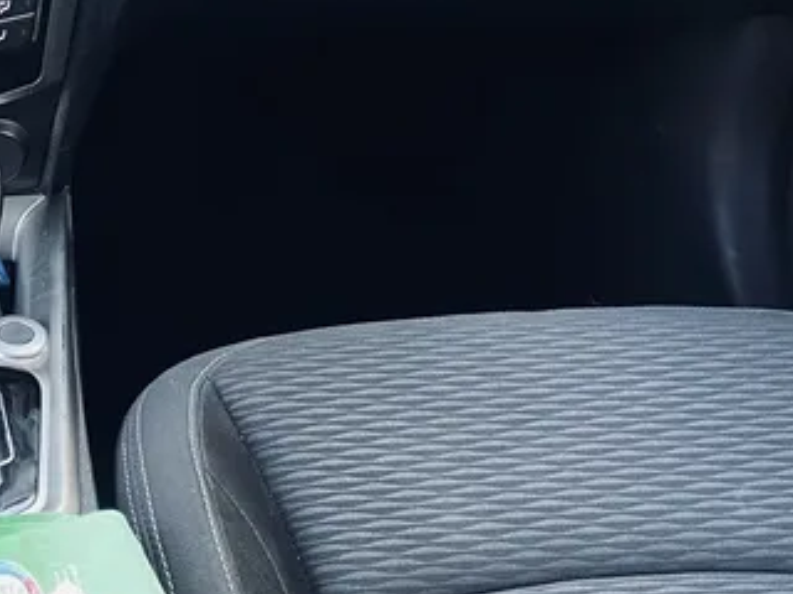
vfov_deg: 18.7
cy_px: 97
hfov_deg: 23.2
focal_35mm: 78
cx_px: -119
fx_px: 1787
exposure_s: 1/75
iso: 125
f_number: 1.8
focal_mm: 4.25
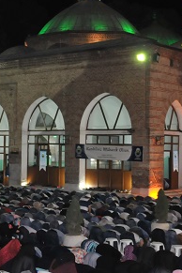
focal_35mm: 73
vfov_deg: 27.7
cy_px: 135
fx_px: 554
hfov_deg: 18.7
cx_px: 78
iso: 800
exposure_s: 1/25
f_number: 3.8
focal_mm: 22
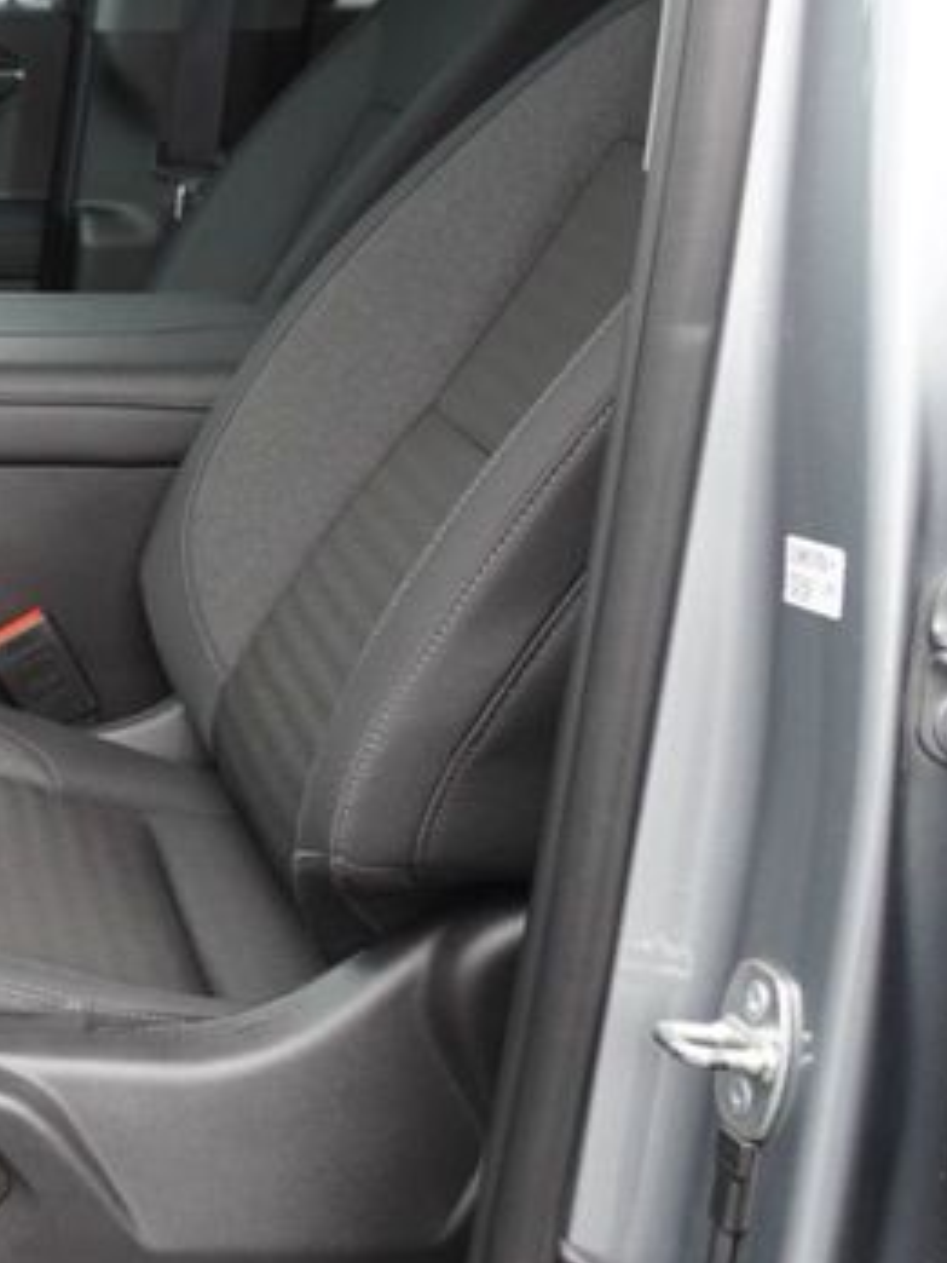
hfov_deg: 18.7
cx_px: -541
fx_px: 2480
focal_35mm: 68
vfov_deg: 28.5
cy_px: 483
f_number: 4
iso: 200
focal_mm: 16
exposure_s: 1/60
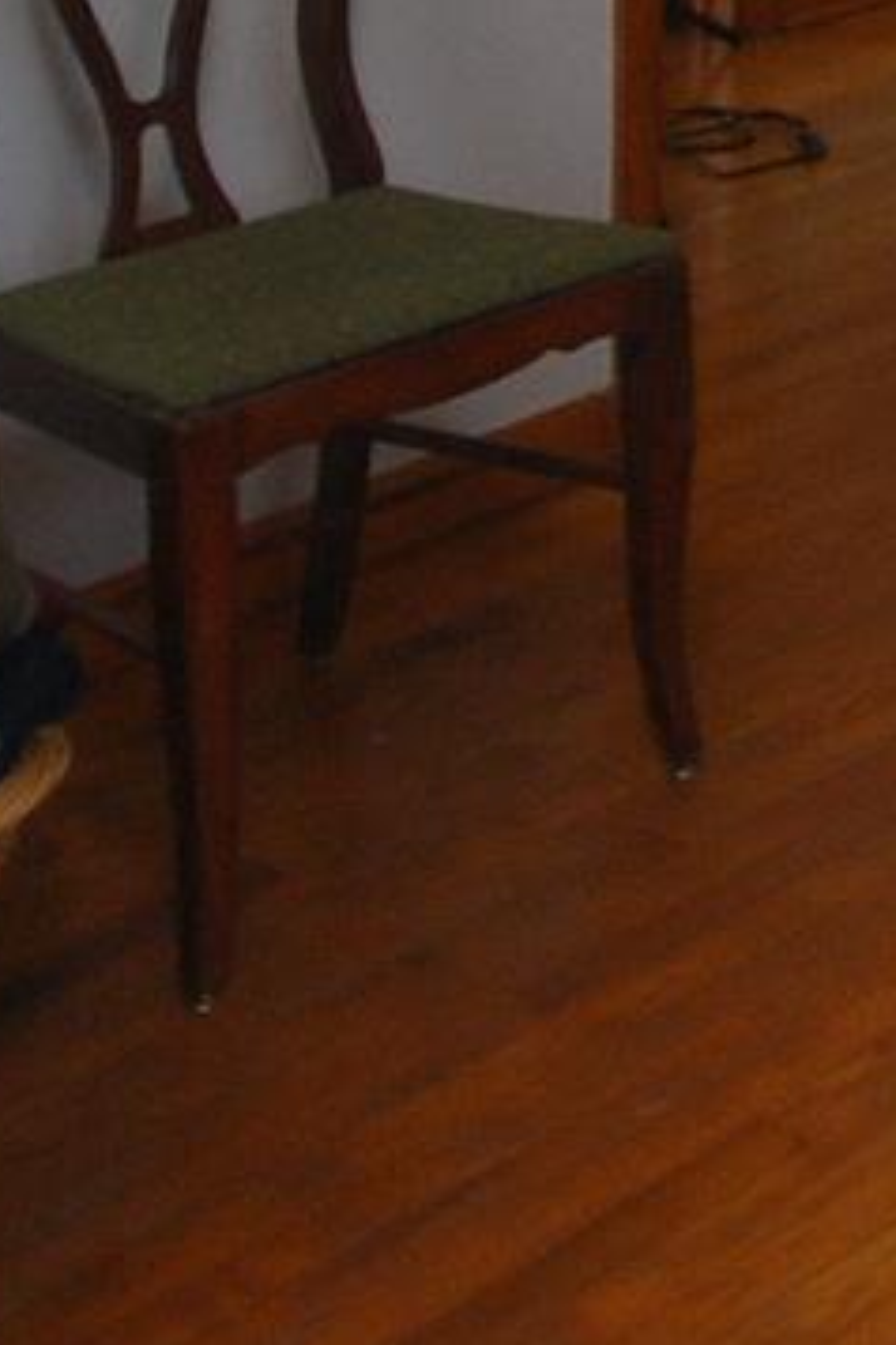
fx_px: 3542
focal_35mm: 95
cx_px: 2052
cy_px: -738
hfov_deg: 12.0
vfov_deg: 18.7
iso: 400
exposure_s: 1/30
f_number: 4.2
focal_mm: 11
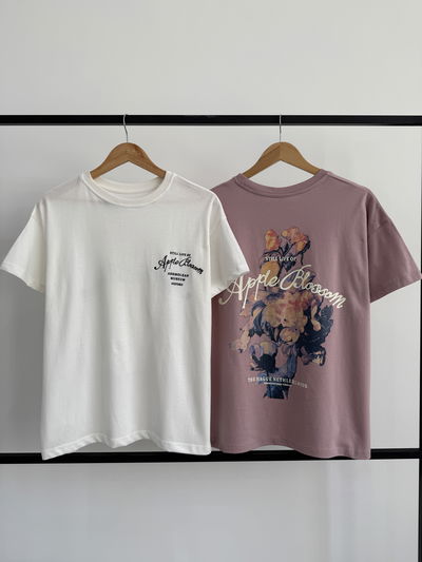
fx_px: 390
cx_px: 211
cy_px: 281
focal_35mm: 24
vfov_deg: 71.6
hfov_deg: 56.8
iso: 64
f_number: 1.78
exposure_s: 1/200
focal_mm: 6.76
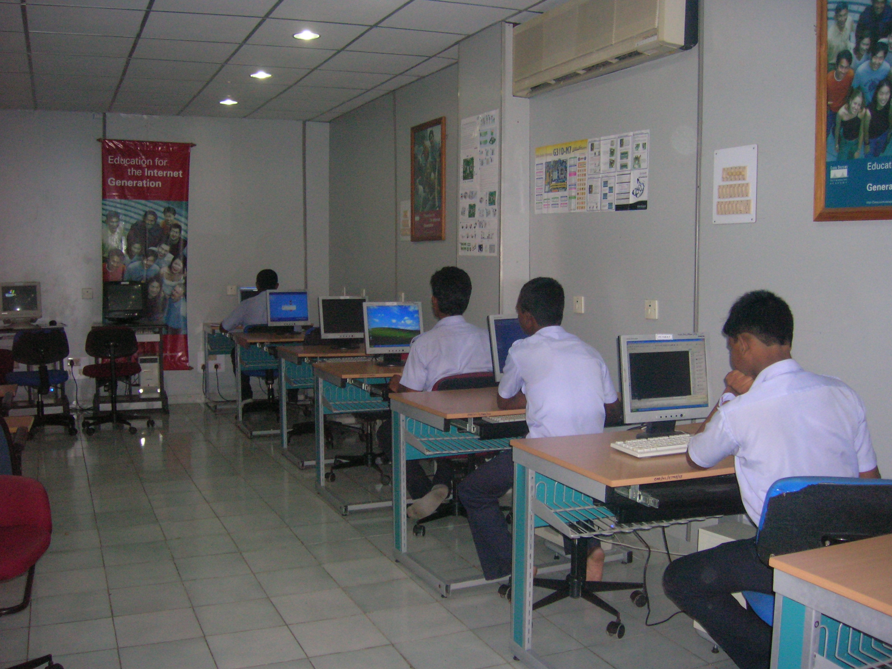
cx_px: 446
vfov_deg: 41.8
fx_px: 876
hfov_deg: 54.0
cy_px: 334
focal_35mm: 34
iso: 200
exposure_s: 1/60.1
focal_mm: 5.7
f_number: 2.9
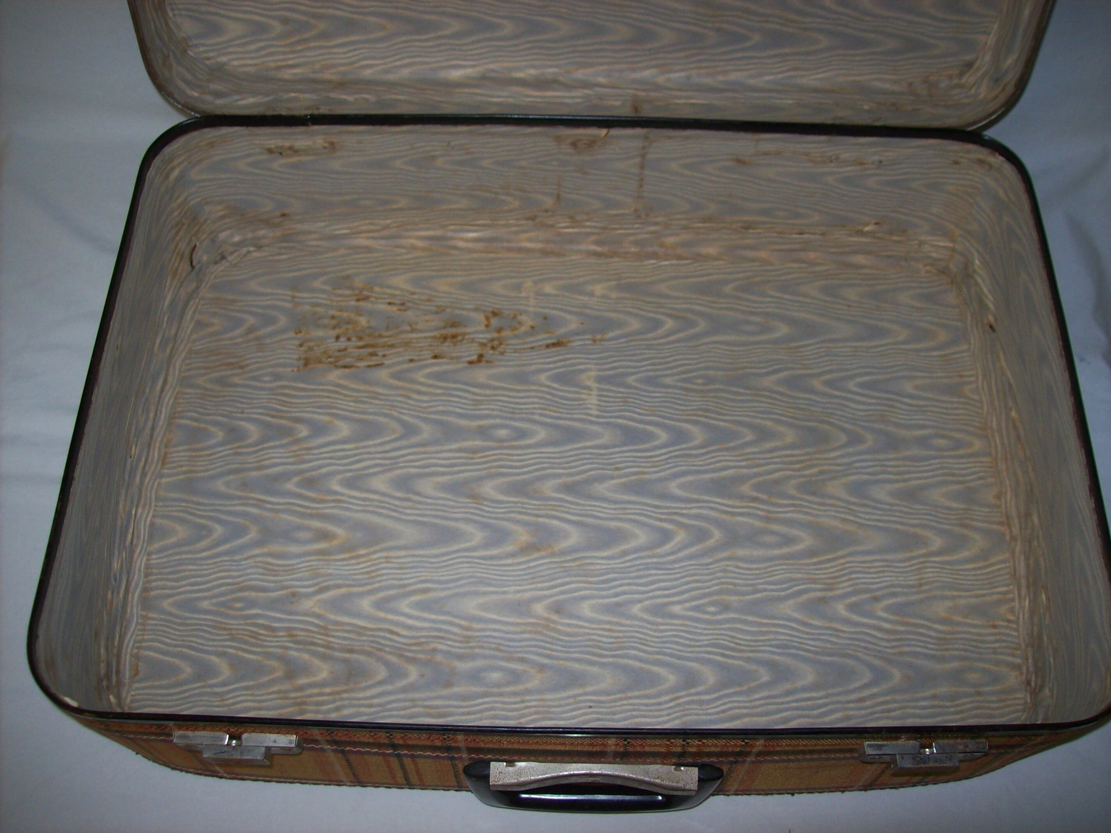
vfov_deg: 39.6
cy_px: 416
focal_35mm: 36
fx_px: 1155
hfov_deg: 51.4
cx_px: 556
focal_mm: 6
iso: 80
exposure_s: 1/64
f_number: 2.7
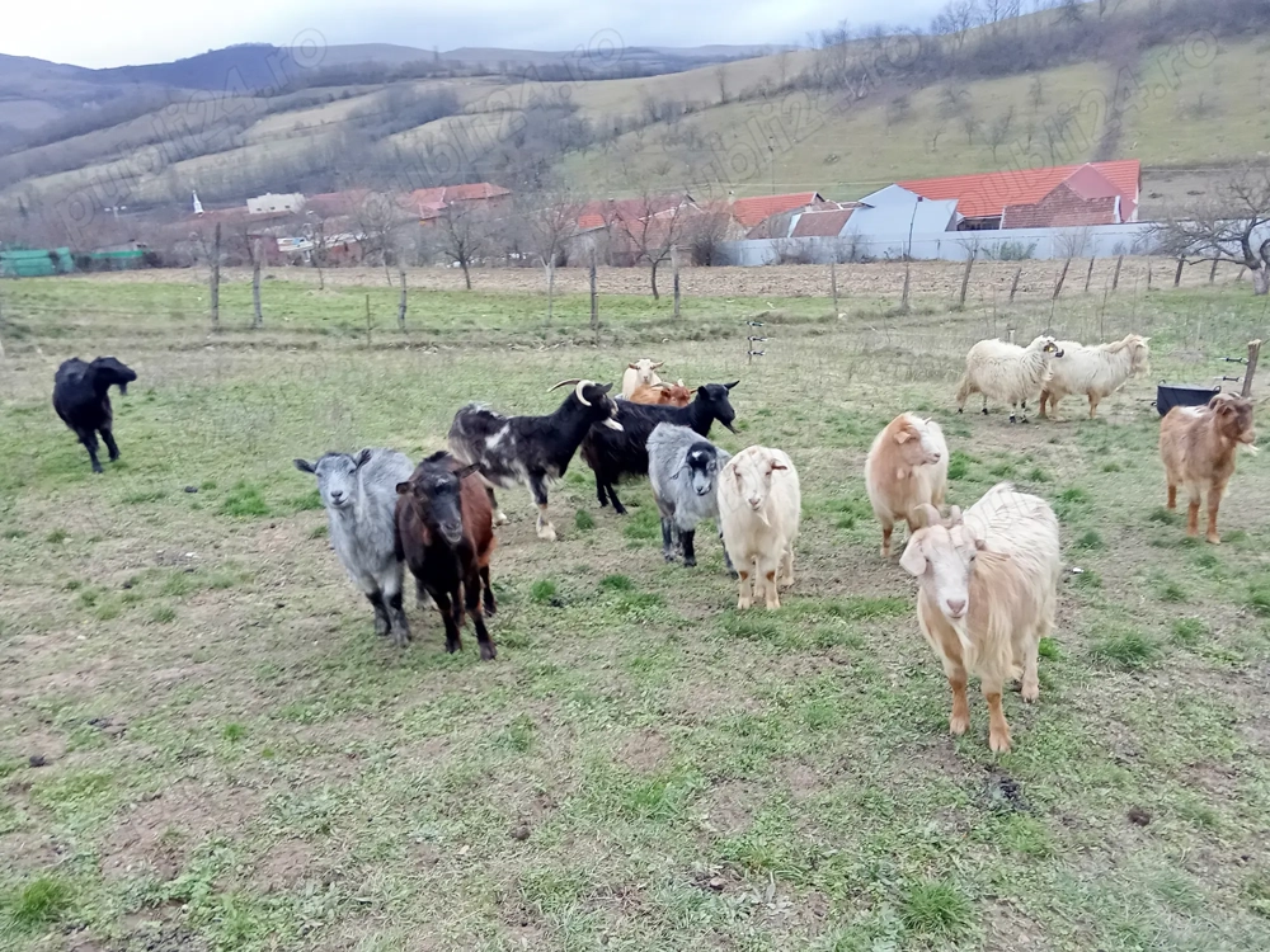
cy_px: 476
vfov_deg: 49.7
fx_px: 1027
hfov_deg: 63.4
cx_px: 635
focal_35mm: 28
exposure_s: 1/124
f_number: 2
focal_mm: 2.78
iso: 100
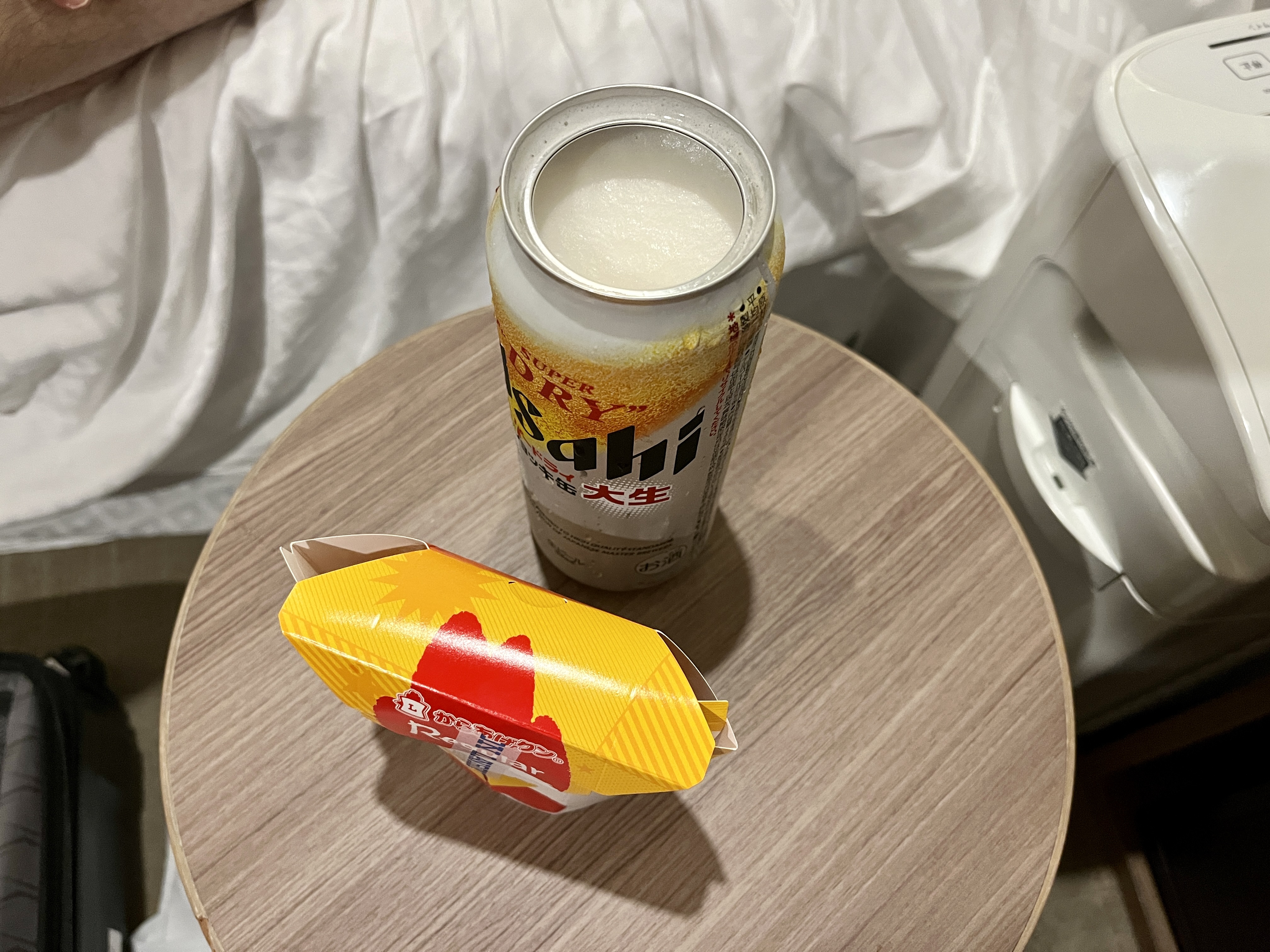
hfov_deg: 67.3
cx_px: 635
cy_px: 476
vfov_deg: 53.1
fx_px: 954
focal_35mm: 26
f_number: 1.6
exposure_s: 1/50
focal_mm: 5.1
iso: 400
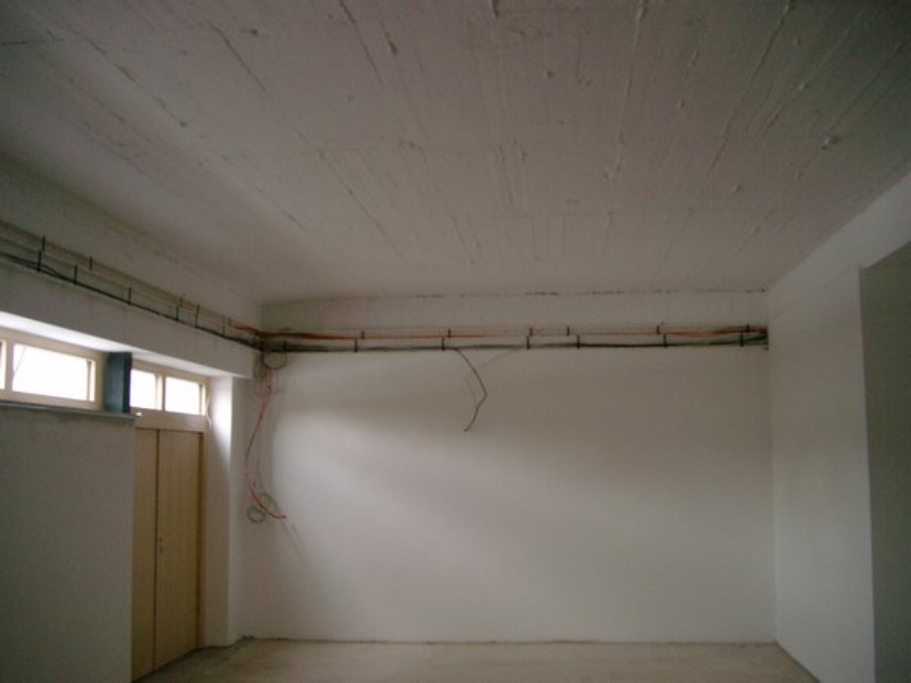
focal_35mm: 37
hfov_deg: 50.1
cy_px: 342
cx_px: 456
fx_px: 974
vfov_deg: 38.7
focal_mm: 7.6
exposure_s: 1/13
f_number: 2.6
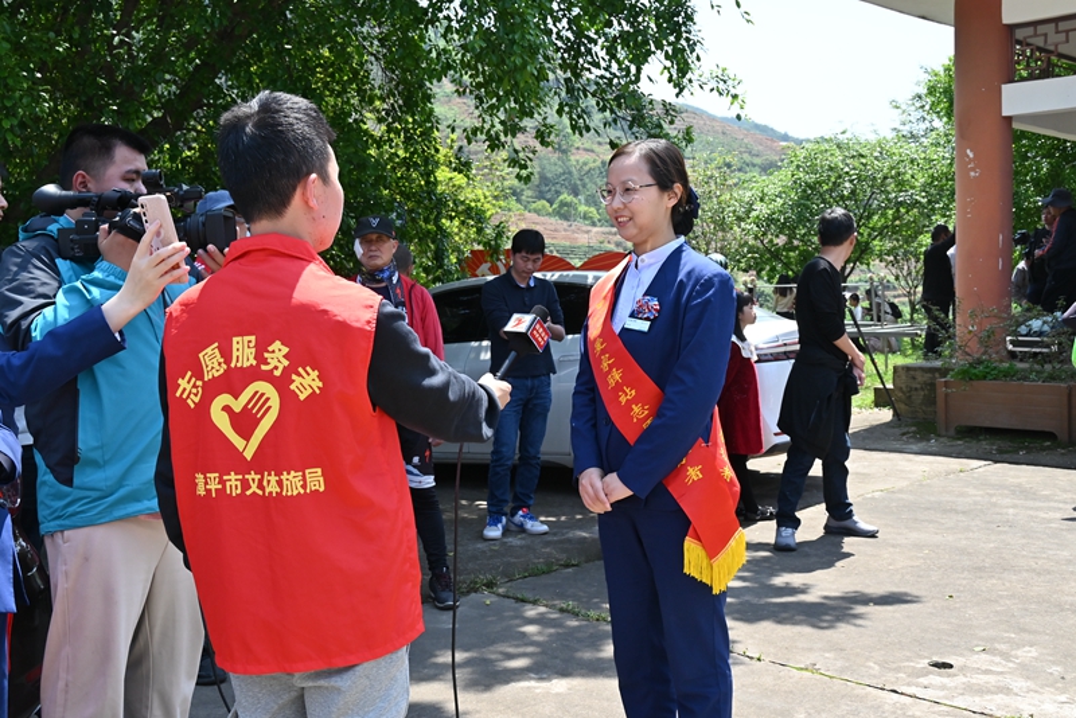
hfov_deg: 50.7
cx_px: 538
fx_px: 1136
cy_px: 359
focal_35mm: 38
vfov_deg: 35.1
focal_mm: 38
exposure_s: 1/500
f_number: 11
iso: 1000
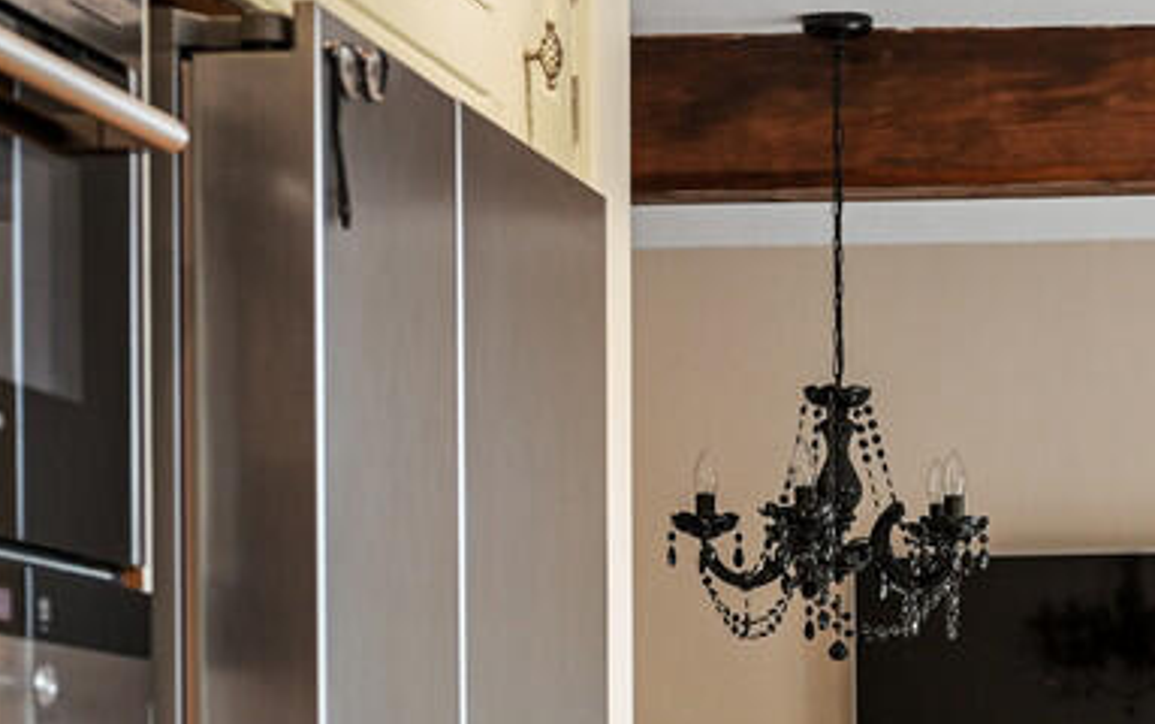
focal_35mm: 136
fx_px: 4284
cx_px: 1303
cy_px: 891
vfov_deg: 9.5
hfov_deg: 14.9
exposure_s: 1/13
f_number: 4.5
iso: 1600
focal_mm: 50
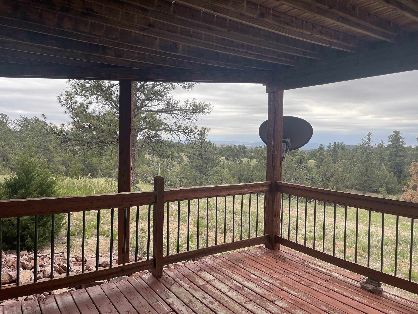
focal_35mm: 26
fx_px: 314
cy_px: 157
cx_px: 209
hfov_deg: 67.3
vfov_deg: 53.1
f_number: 1.6
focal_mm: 4.2
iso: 32
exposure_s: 1/283
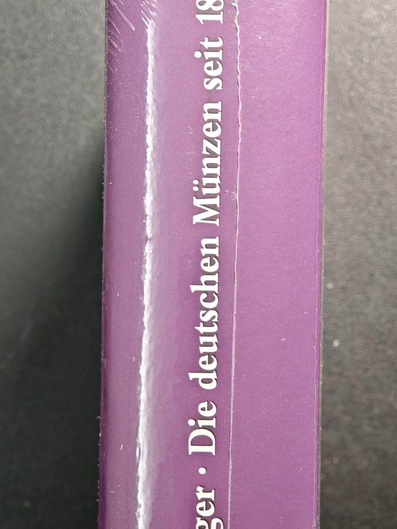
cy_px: 338
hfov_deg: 16.6
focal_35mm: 89
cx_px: 220
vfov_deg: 21.9
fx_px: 1361
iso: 1000
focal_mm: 9
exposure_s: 1/52.6
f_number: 2
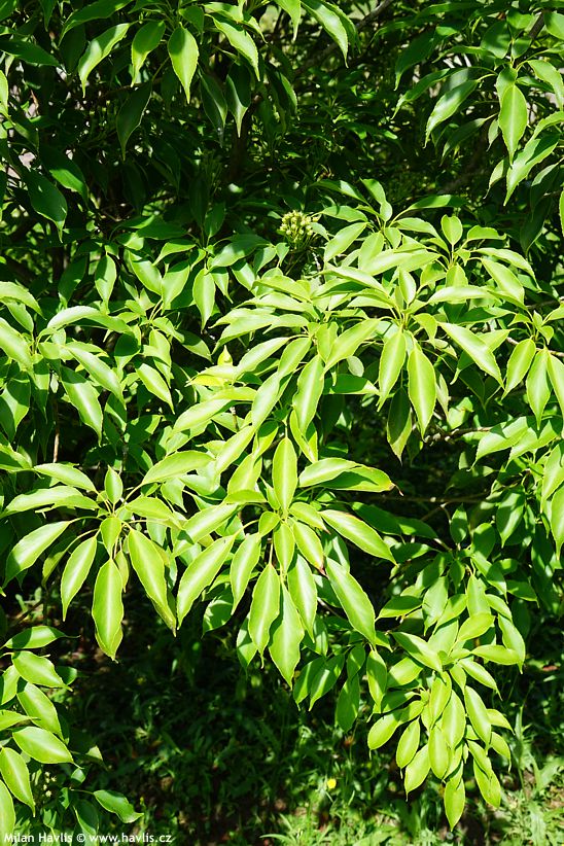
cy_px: 423
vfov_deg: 50.7
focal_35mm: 38
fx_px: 893
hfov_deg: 35.1
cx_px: 282
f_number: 9
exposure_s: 1/100
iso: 100
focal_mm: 38
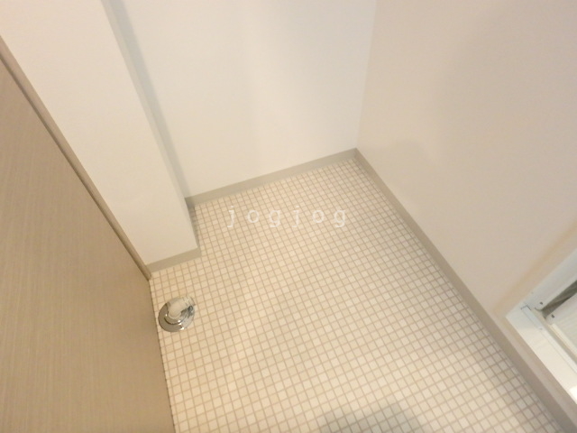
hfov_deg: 79.0
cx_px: 288
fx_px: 350
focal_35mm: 21
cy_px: 216
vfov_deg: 63.4
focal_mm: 3.7
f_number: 3.5
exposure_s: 1/20
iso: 800
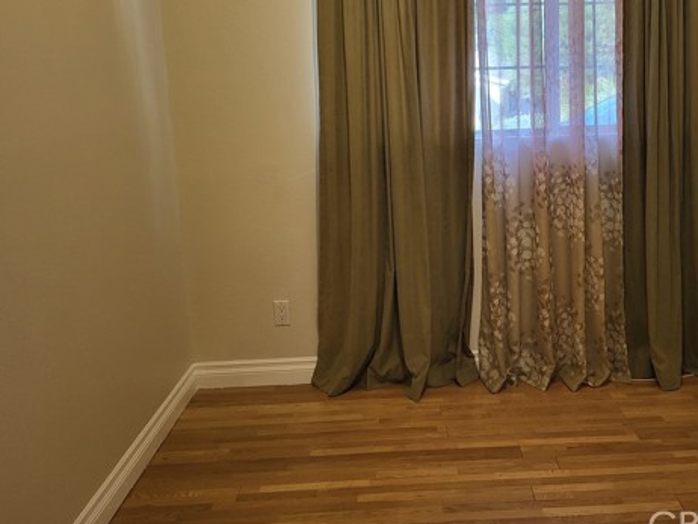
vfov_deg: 39.3
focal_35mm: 36
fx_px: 726
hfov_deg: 50.8
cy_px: 184
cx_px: 441
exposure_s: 1/120
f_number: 1.8
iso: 200
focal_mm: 5.4
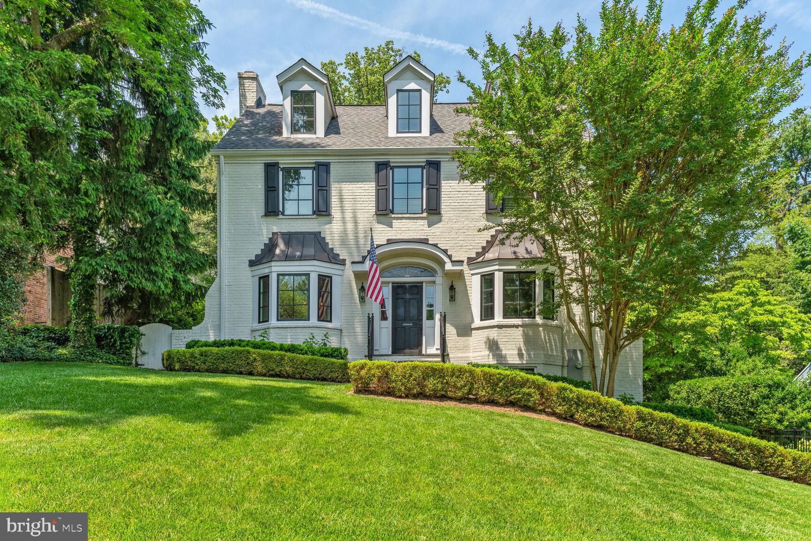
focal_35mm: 14
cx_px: 406
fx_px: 315
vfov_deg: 81.2
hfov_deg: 104.3
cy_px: 270
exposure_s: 1/350
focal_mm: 14
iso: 500
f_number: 8
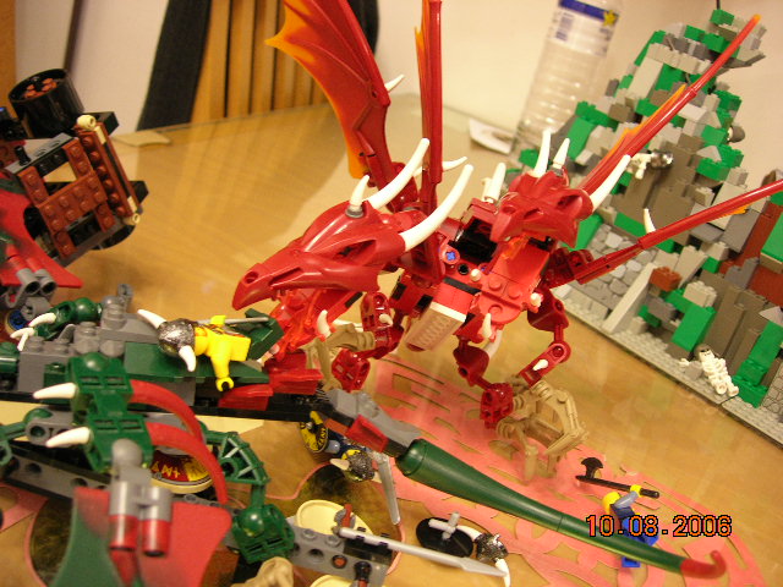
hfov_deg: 49.0
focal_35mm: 38
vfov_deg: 37.7
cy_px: 294
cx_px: 392
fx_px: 860
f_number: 2.8
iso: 98
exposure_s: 1/3.7
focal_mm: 7.8
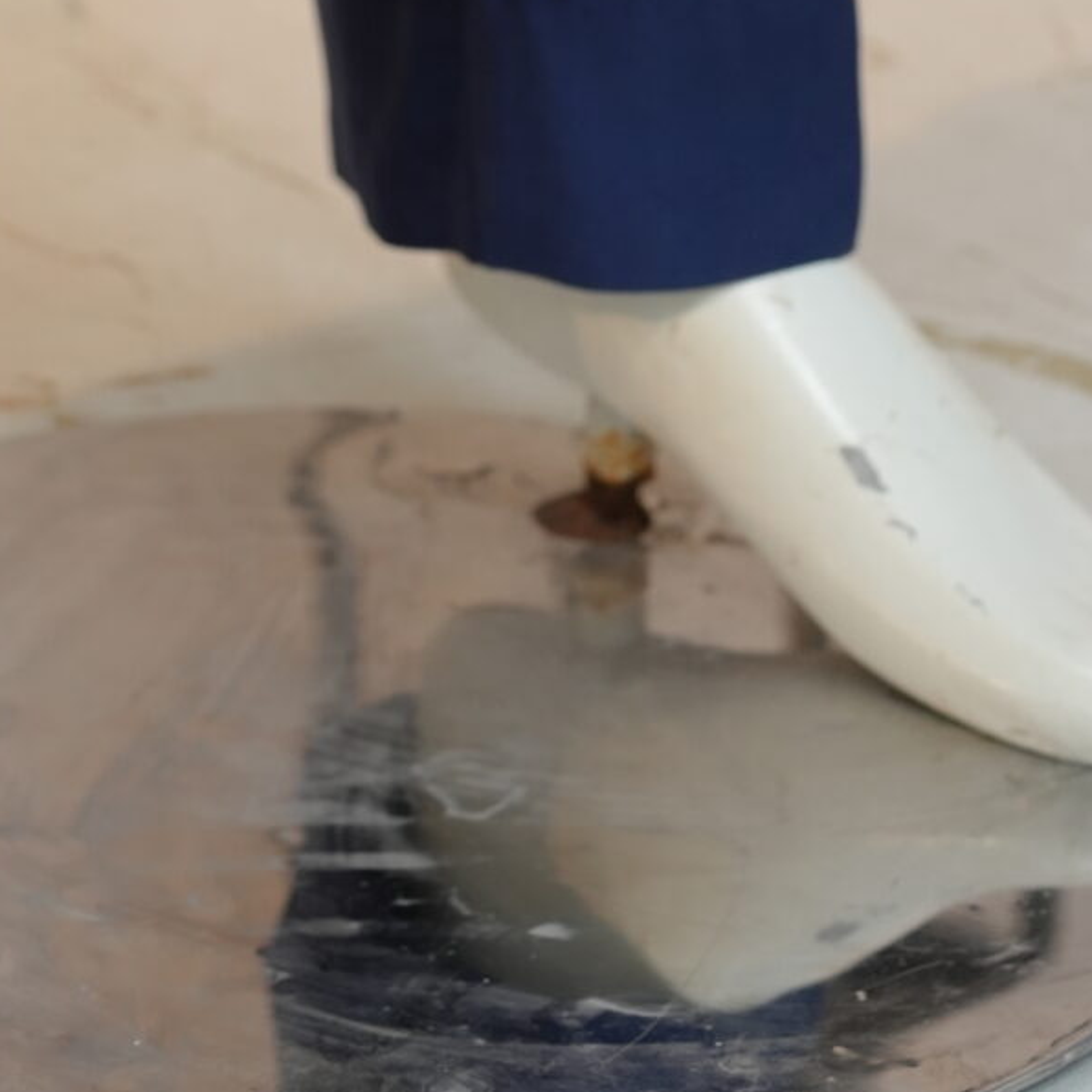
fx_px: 4568
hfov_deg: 13.6
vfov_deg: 12.1
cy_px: -1083
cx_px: 315
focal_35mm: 128
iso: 640
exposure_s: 1/160
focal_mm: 35
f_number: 4
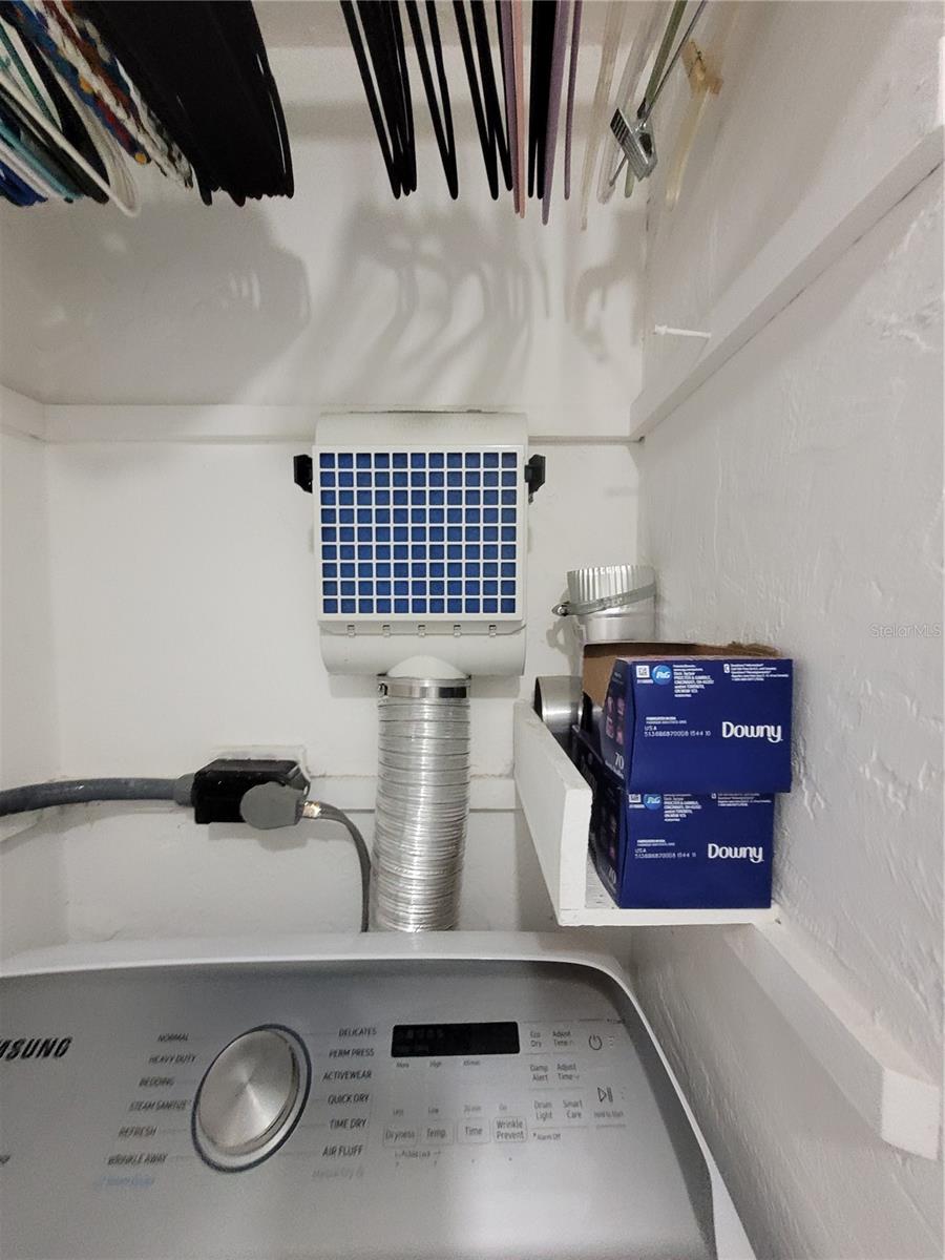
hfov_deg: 89.9
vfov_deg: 106.2
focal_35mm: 13
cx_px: 472
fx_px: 473
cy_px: 630
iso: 320
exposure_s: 1/40
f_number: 2.2
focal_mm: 1.74
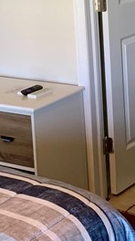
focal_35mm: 110
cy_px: -3
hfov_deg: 10.9
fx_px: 702
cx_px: 115
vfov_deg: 18.9
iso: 125
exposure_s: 1/60
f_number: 1.8
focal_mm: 4.25
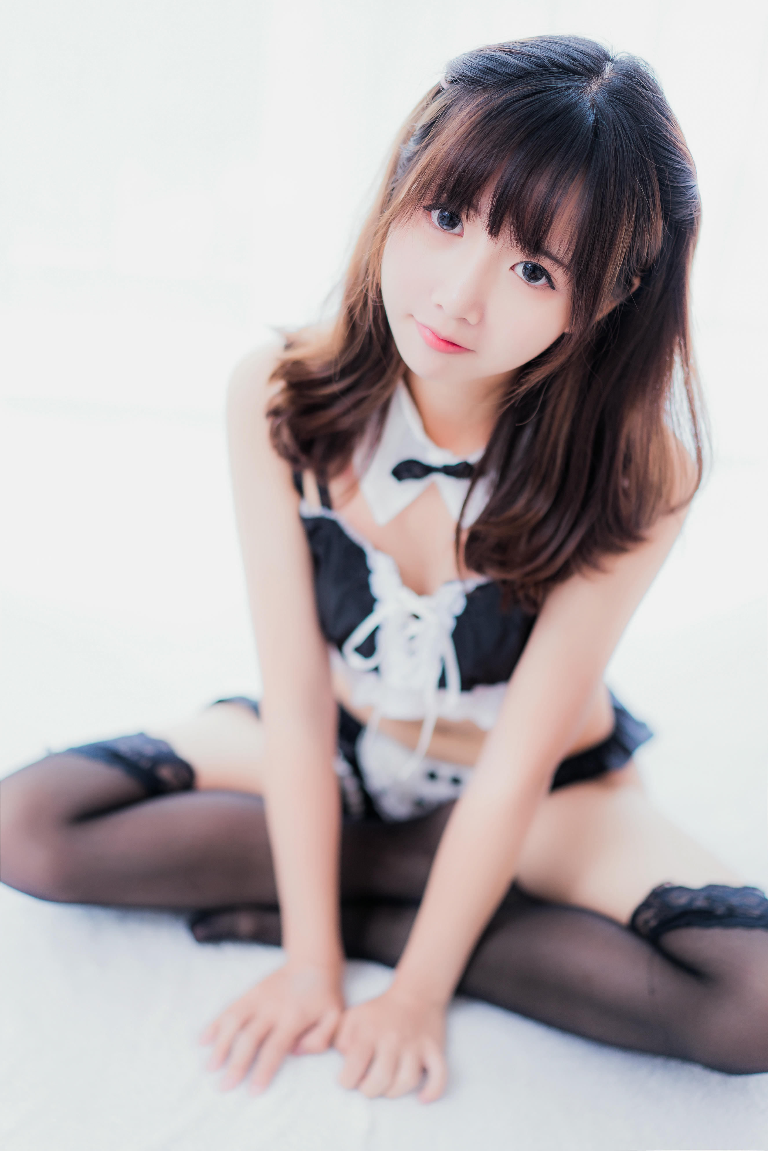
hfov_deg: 24.6
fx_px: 1759
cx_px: 384
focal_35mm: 55
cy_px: 576
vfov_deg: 36.2
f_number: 1.8
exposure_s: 1/160
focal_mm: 55
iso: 250
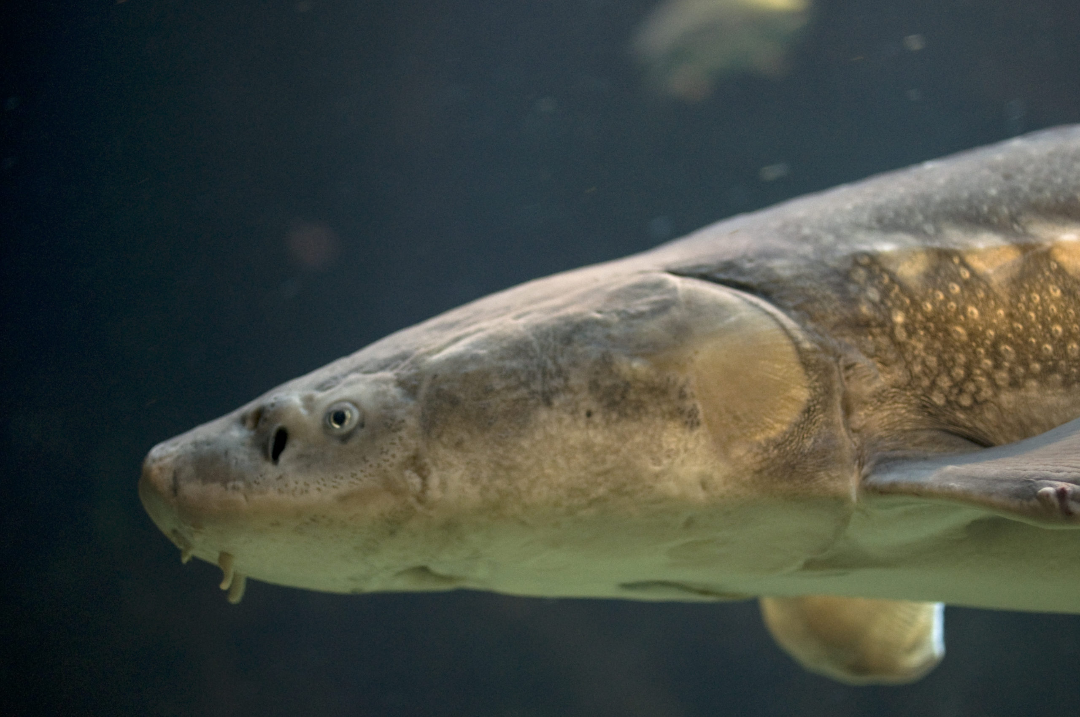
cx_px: 540
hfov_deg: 37.9
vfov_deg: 25.7
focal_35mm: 52
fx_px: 1573
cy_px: 358
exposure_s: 1/50
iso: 800
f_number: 1.8
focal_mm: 35
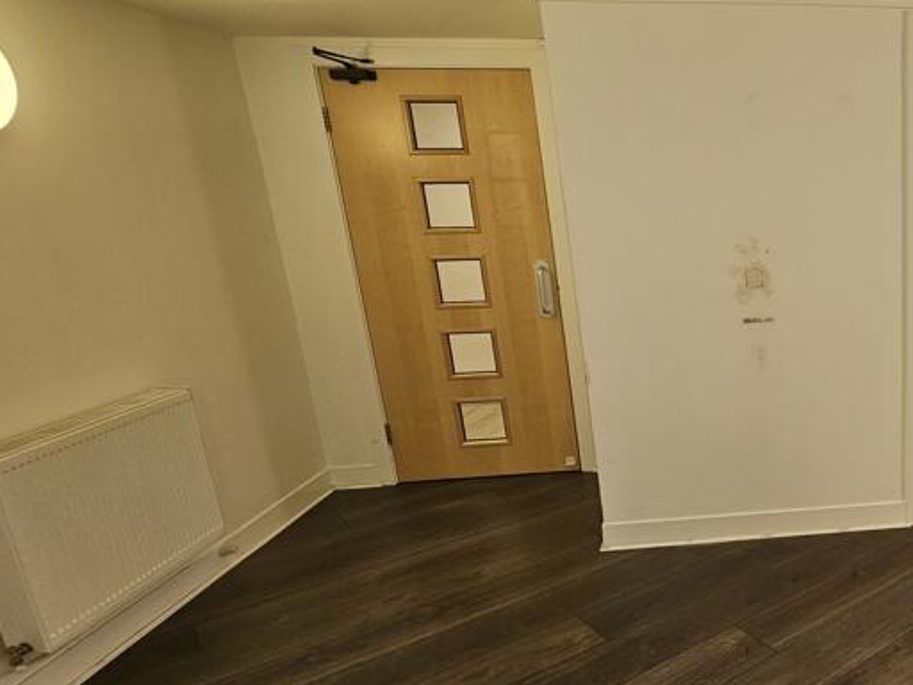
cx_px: 863
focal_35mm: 26
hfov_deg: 55.7
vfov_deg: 52.8
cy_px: 403
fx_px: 686
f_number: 2.2
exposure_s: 1/50
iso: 160
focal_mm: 2.2
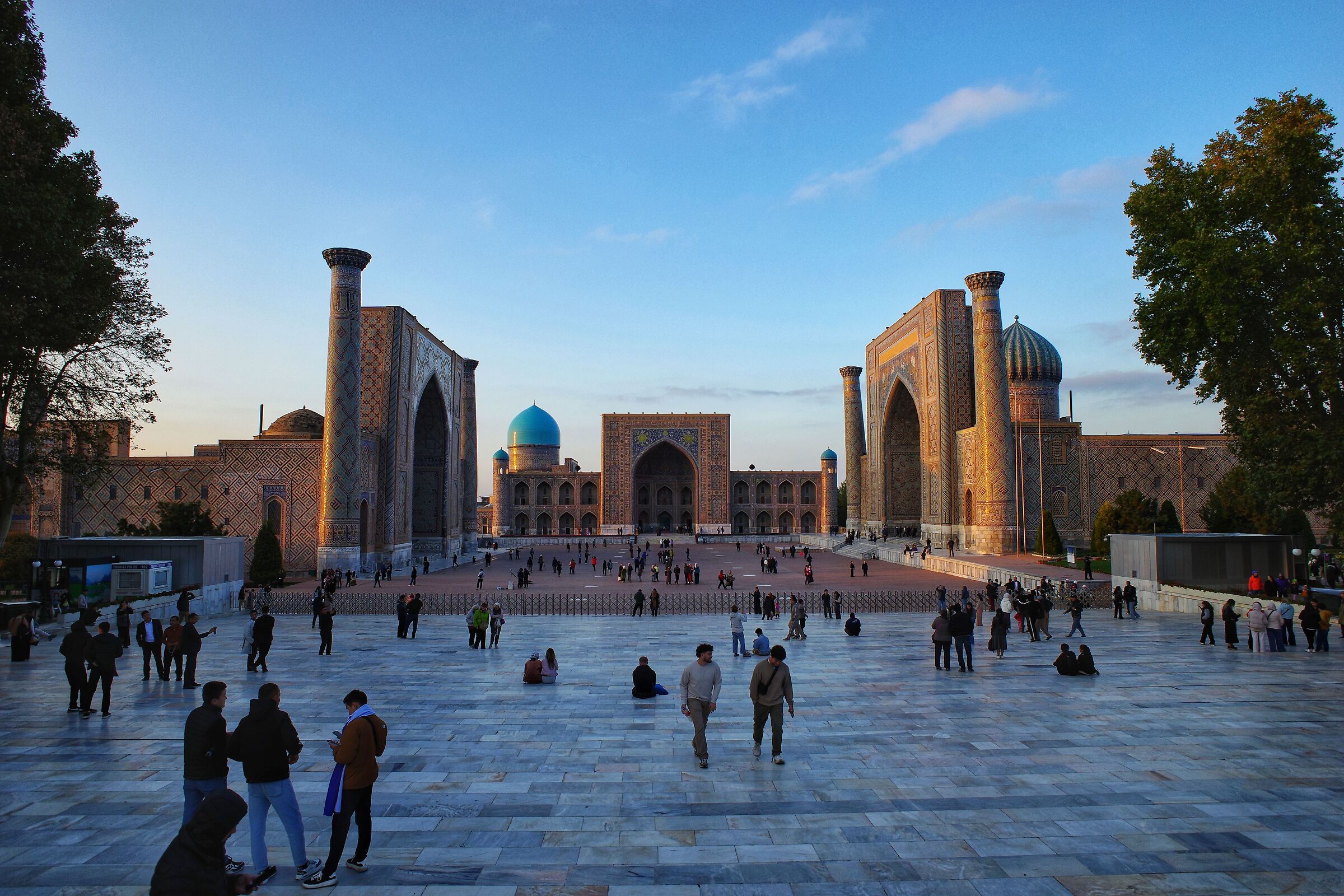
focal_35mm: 21
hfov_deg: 81.2
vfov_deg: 59.5
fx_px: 784
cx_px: 672
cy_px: 448
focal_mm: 13.8
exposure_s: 1/200
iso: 100
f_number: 3.5
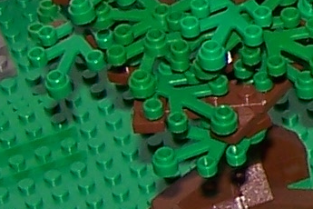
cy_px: -129
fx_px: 2565
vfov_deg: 4.6
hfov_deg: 6.6
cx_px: 812
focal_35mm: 295
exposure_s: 1/60
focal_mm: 6.3
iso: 80
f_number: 2.8
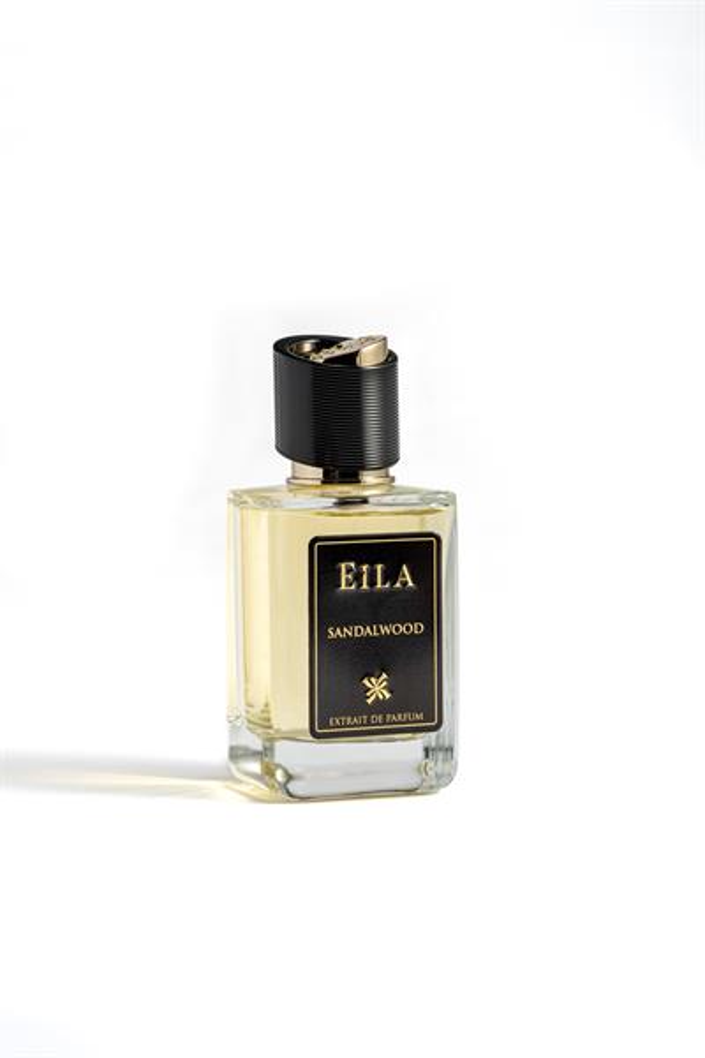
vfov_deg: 19.5
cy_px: 529
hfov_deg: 13.0
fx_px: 3084
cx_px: 352
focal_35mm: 105
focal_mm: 105
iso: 100
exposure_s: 1/160
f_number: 16
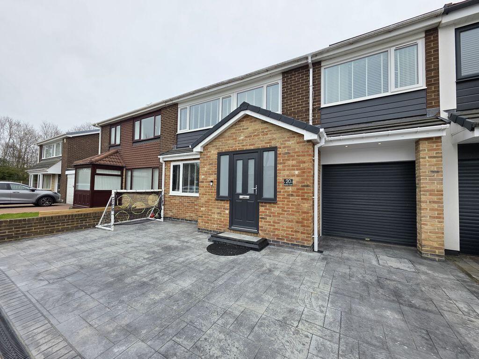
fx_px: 180
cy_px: 180
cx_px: 240
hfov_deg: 106.2
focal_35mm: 13
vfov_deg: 89.9
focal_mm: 2.2
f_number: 1.9
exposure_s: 1/508
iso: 40
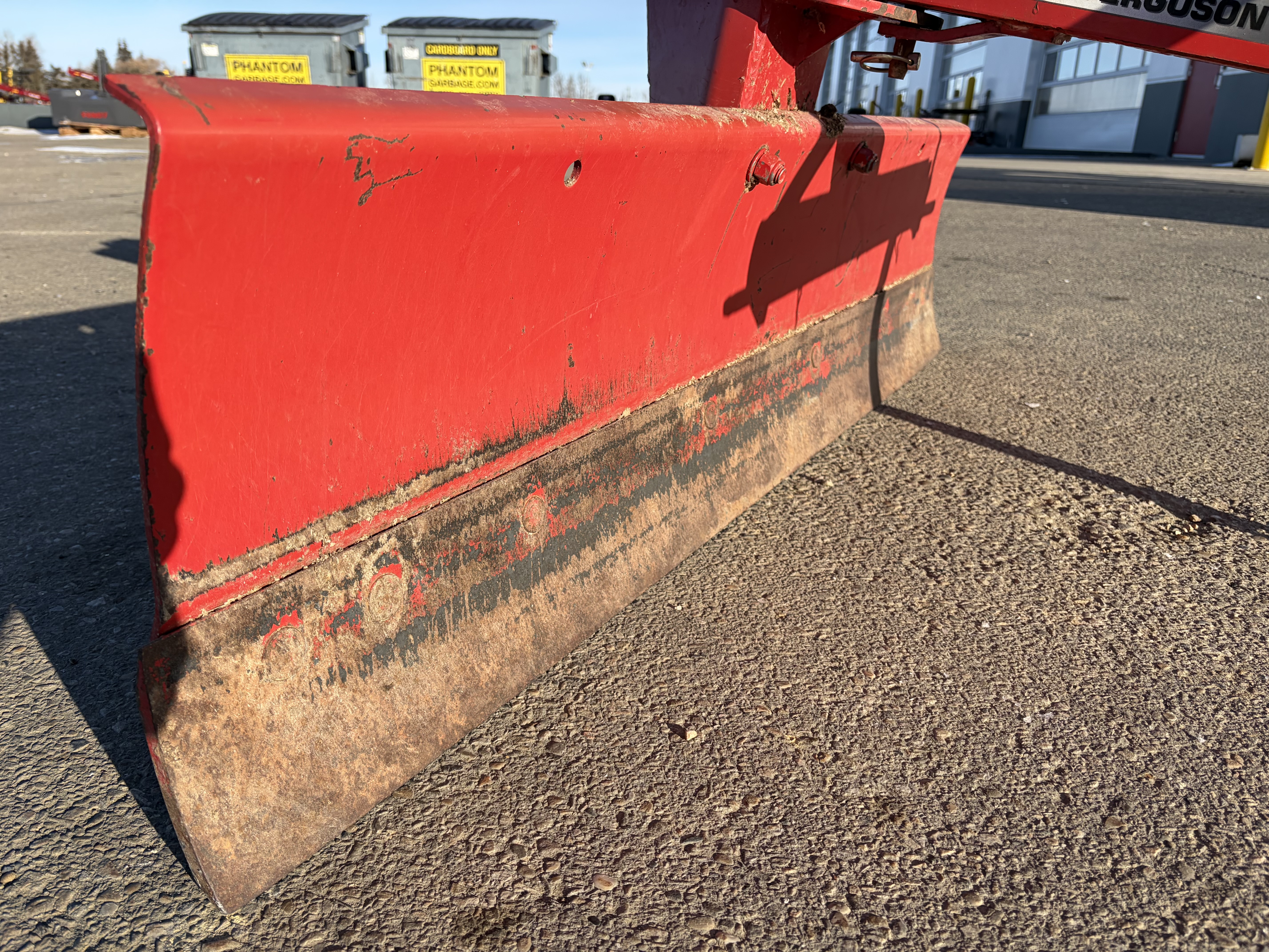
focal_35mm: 26
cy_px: 476
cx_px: 634
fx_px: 953
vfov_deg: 53.1
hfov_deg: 67.3
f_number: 1.6
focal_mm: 5.96
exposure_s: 1/2141
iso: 50
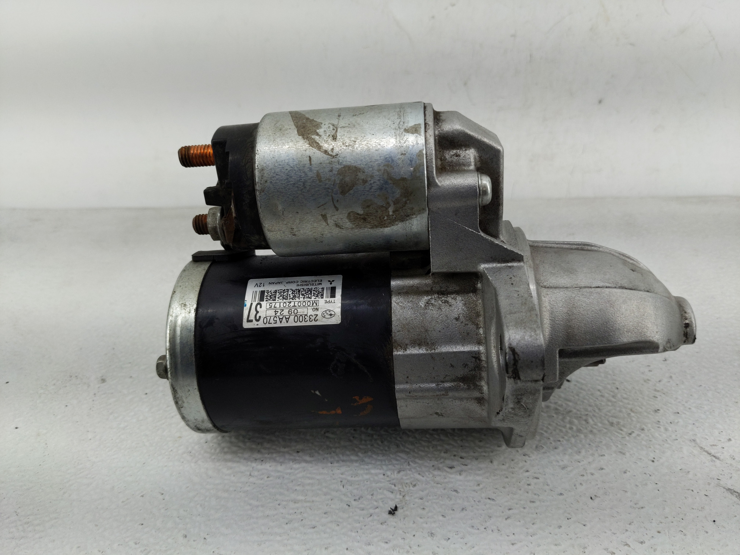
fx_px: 534
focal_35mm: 25
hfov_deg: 69.4
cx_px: 370
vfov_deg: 54.9
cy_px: 278
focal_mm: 4.38
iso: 55
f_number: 1.73
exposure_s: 1/161
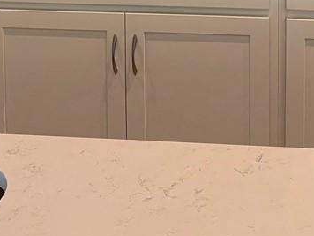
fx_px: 1061
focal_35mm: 117
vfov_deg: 11.3
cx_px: 283
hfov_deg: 16.6
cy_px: -261
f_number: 1.6
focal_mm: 5.96
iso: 80
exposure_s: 1/120
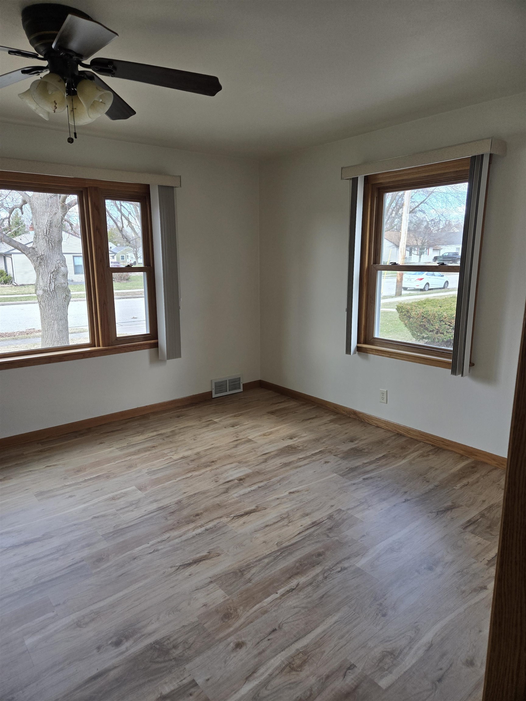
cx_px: 263
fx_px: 466
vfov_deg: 73.9
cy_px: 350
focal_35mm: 23
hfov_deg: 58.9
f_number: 1.8
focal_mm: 5.4
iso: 100
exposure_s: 1/180
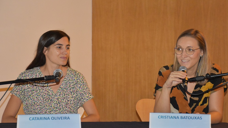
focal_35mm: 104
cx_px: 114
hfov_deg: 20.6
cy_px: 64
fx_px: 629
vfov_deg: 11.6
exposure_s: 1/60
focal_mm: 66
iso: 6400
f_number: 5
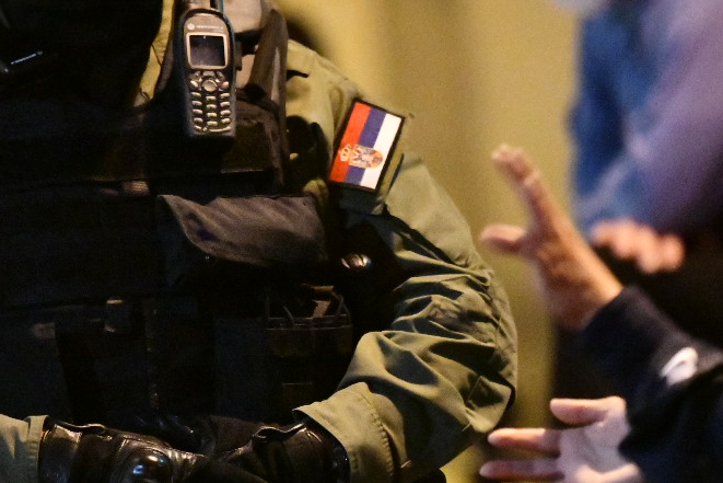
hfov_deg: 4.8
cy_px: 140
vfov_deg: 3.2
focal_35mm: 429
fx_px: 8617
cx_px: 406
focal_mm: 175
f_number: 3.2
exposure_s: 1/100
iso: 16000
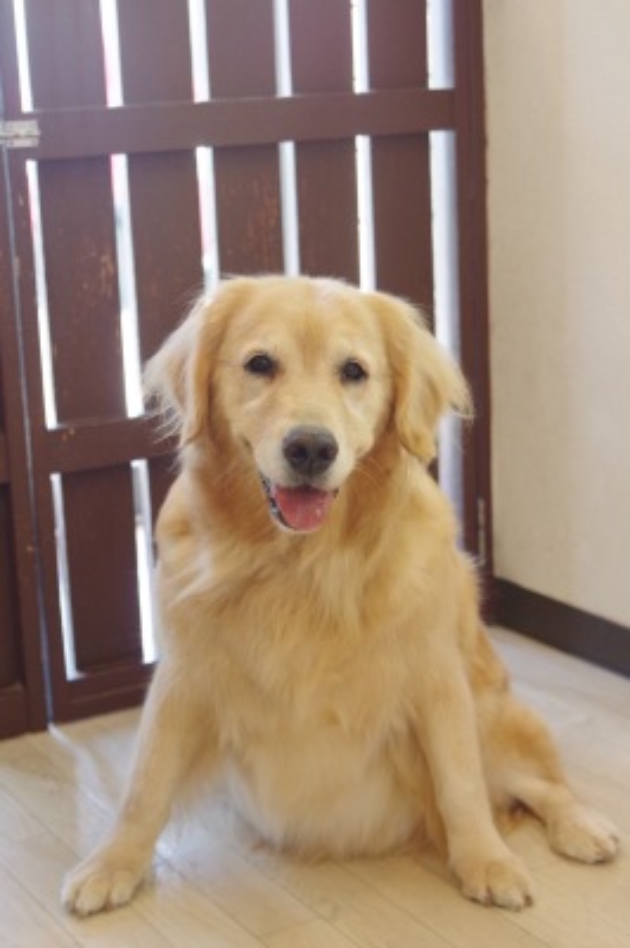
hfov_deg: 21.2
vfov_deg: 31.4
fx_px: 1683
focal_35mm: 64
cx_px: 315
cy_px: 474
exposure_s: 1/100
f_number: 4
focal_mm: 43
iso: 1600
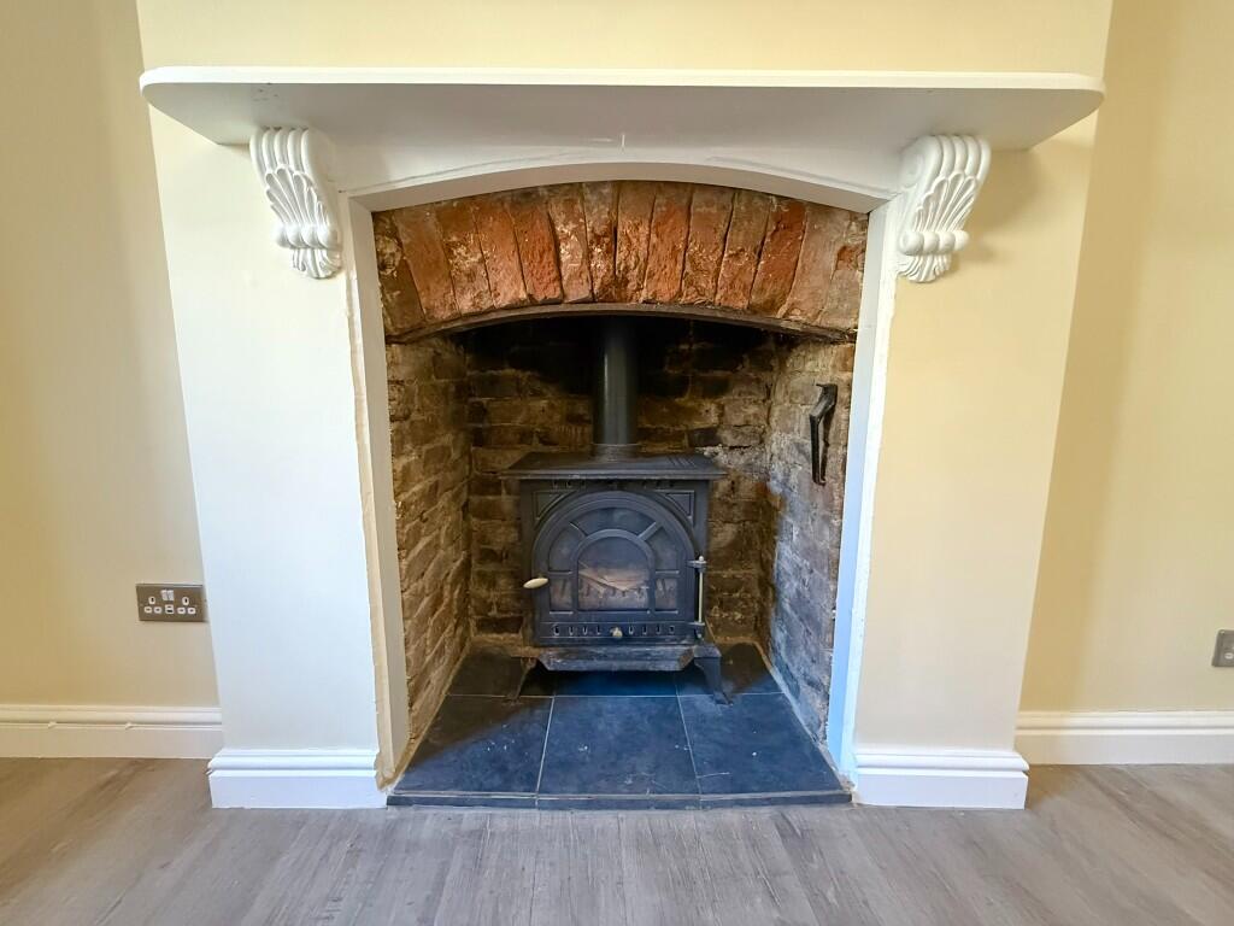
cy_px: 463
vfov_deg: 85.7
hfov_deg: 102.1
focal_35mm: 14
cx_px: 617
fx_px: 499
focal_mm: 2.22
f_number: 2.2
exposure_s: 1/50
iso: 1000
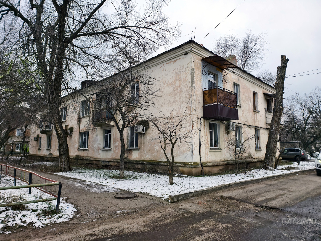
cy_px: 120
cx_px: 160
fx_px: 213
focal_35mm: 23
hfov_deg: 73.9
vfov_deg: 58.9
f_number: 1.57
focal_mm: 6.54
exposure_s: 1/706
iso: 72
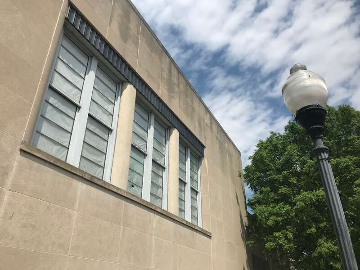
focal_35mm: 28
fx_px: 291
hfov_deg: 63.4
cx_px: 180
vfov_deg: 49.7
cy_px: 135
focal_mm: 3.99
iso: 20
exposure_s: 1/5051
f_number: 1.8
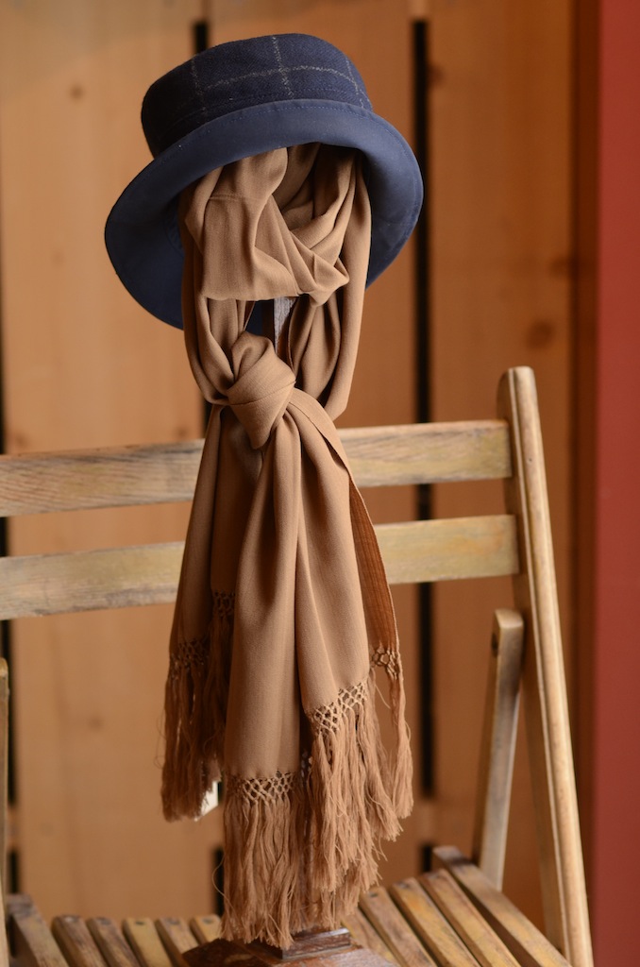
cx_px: 320
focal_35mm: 128
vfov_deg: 16.1
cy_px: 484
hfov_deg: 10.7
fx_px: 3416
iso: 640
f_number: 2
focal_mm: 85
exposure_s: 1/80
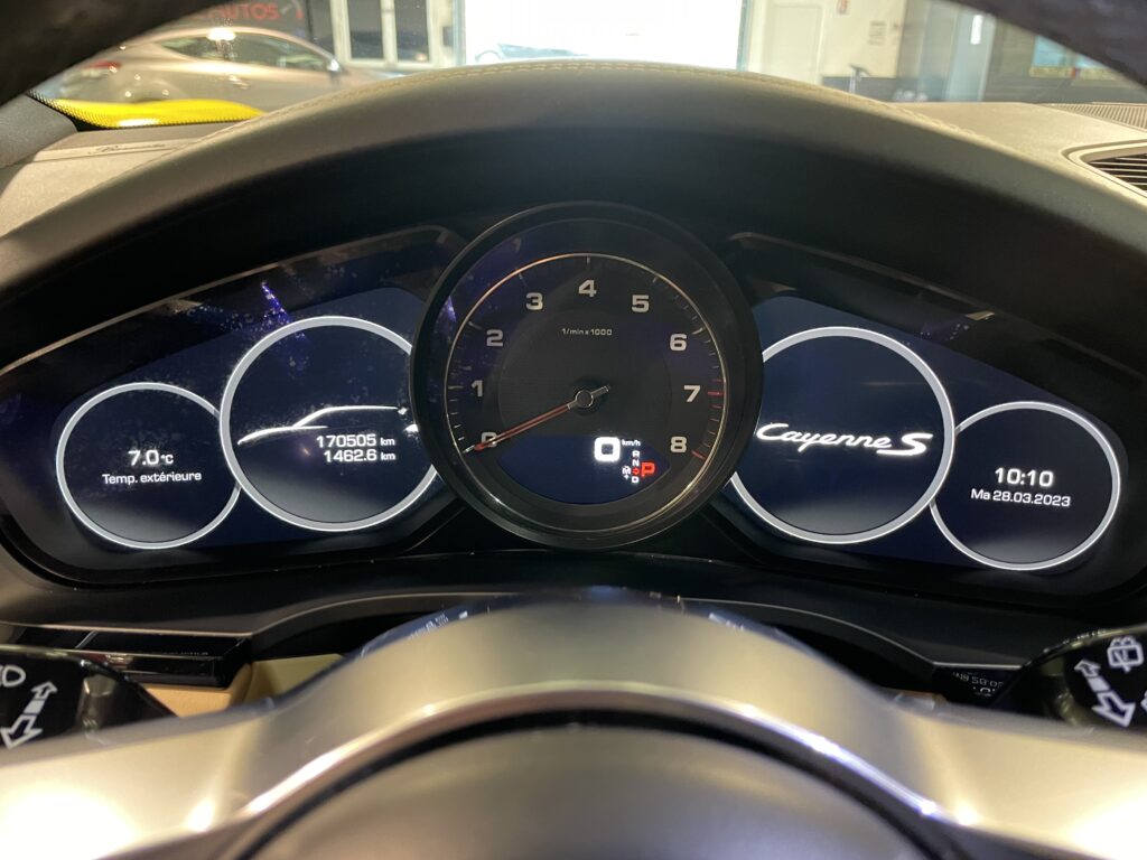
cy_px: 430
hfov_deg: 67.3
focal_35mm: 26
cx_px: 574
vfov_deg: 53.1
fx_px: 862
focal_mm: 4.2
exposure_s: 1/25
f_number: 1.6
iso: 500
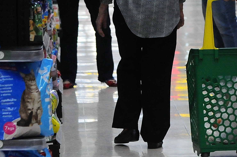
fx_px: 2446
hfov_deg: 5.5
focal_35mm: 372
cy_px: -13
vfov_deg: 3.7
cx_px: 187
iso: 1600
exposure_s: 1/320
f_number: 4
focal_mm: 86
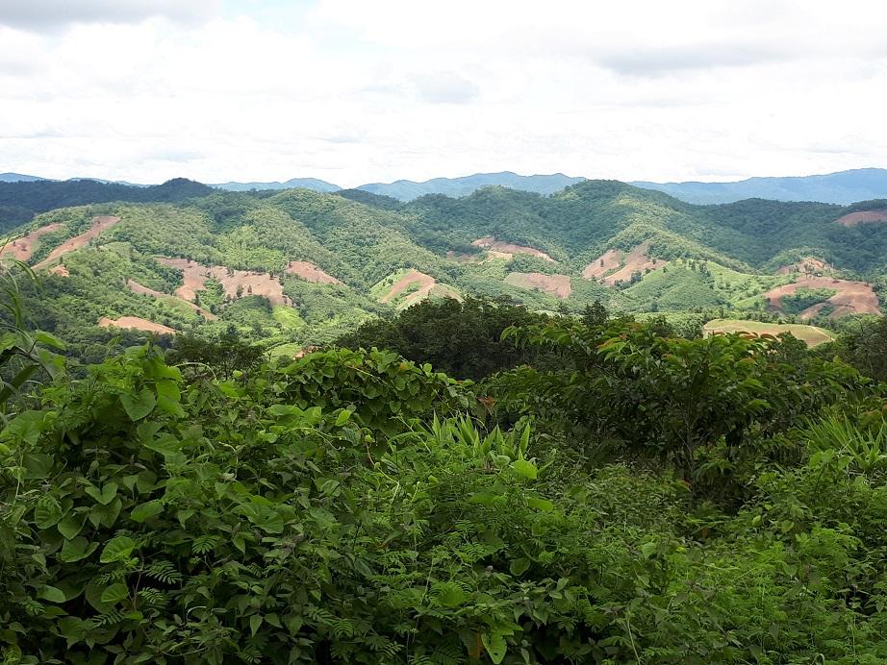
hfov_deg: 65.3
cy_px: 332
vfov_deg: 51.4
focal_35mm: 27
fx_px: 692
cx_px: 444
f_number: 1.9
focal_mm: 3.6
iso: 40
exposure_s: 1/680
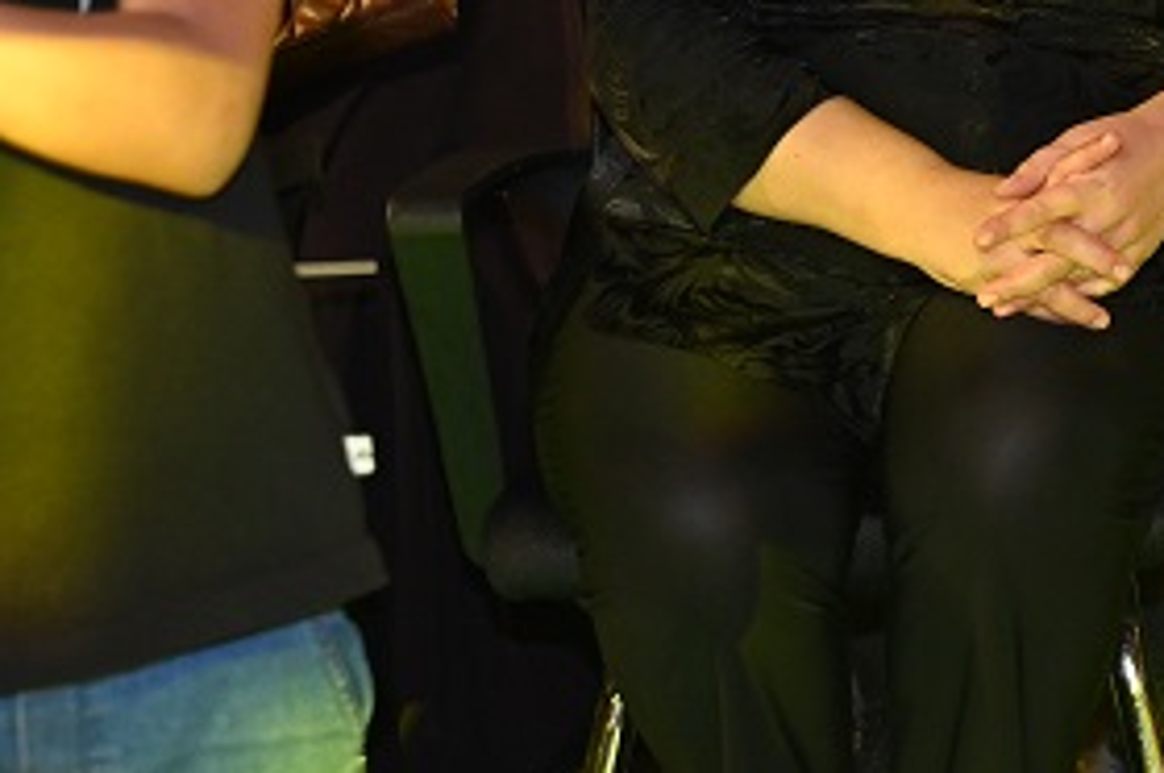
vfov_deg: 6.9
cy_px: -89
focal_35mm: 197
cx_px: 1937
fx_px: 6362
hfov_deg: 10.0
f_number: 4
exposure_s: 1/60
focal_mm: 58
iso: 1800
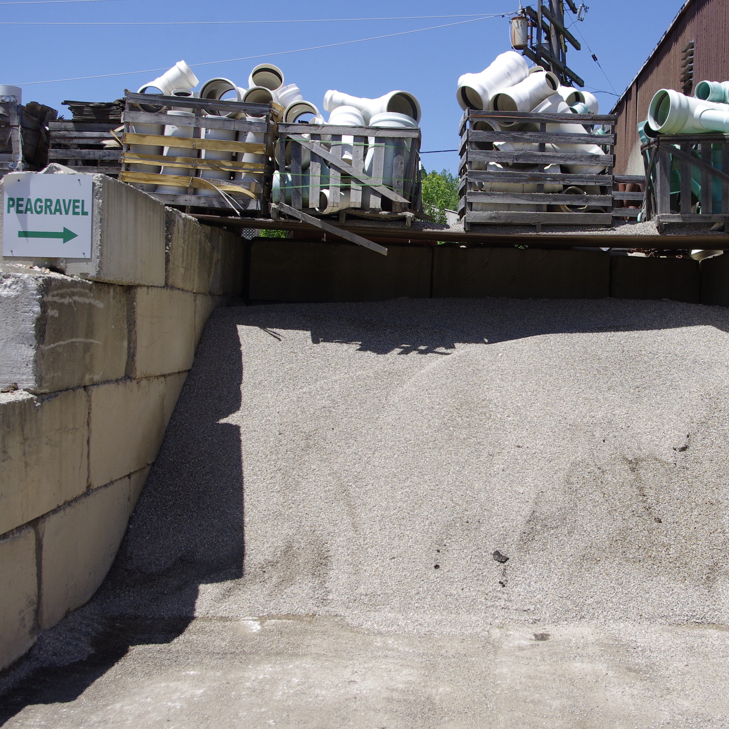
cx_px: 469
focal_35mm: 47
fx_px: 1120
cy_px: 371
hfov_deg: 35.8
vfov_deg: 36.1
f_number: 5.6
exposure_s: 1/1000
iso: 200
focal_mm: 24.38
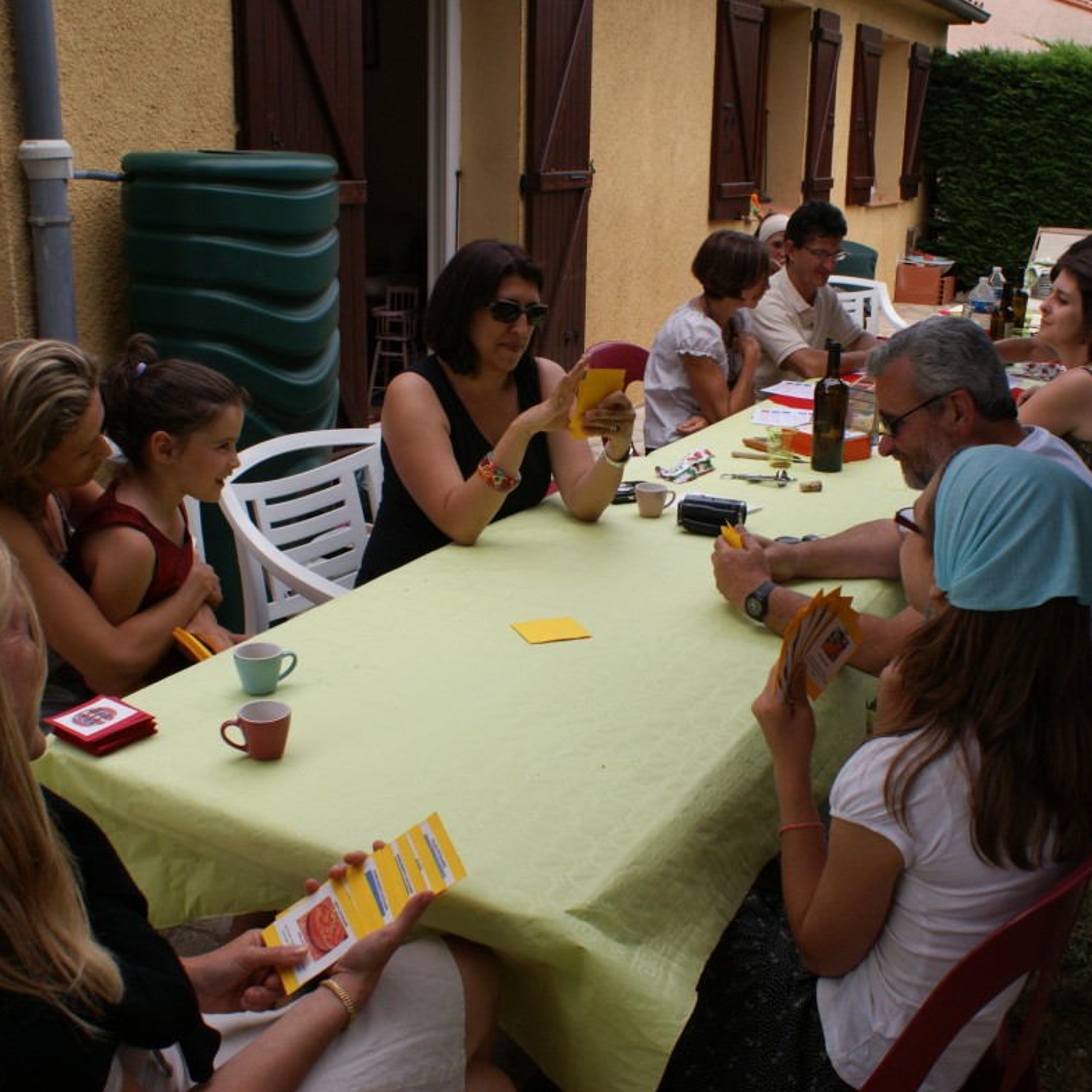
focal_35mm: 39
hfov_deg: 42.8
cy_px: 543
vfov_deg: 42.8
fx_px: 1392
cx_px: 563
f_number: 10
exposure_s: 1/100
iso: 100
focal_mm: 20
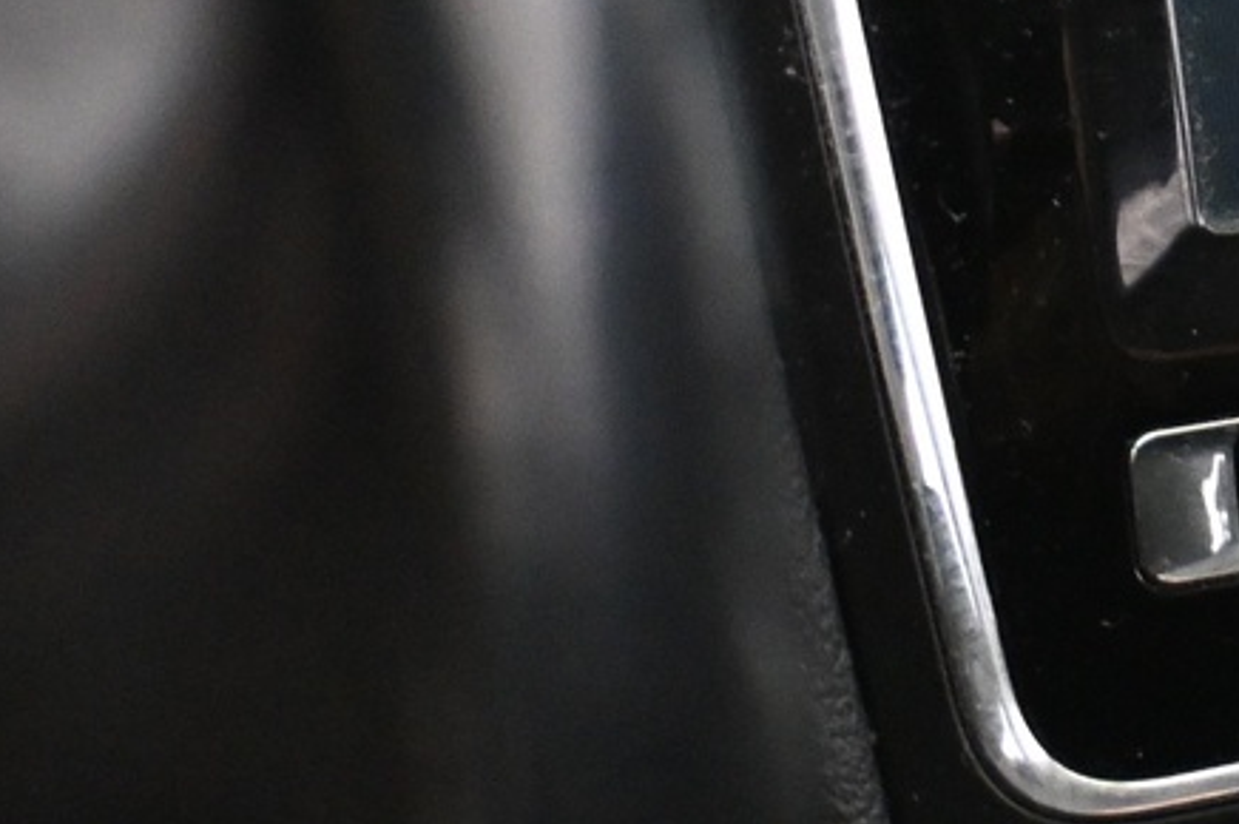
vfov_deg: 11.1
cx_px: 1876
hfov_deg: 15.7
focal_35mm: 120
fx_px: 4124
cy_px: -276
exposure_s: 1/30
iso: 4000
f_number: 4
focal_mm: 21.5
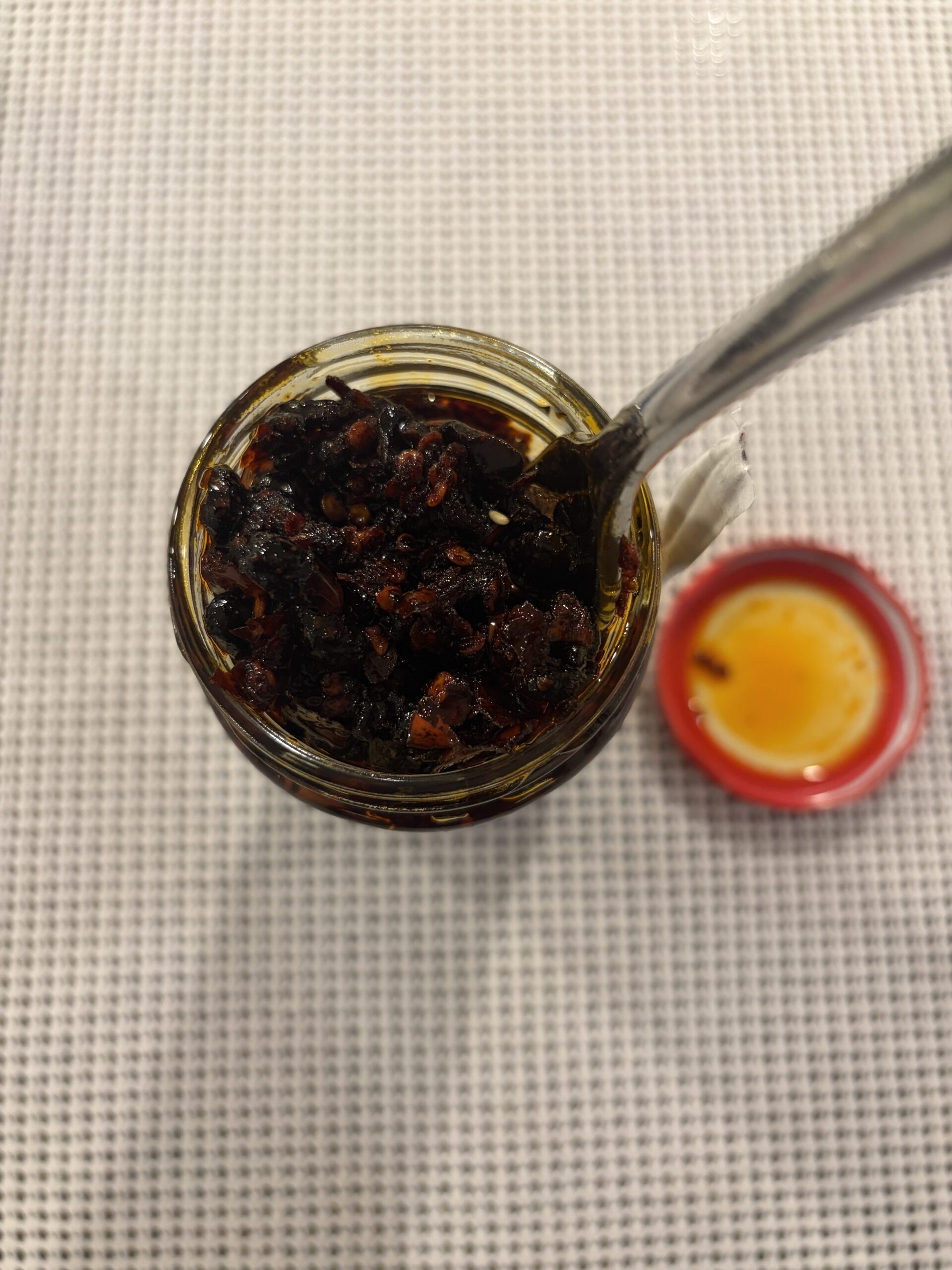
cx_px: 476
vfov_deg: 67.3
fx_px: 953
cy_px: 635
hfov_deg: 53.1
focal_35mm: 26
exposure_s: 1/60
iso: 200
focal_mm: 5.96
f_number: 1.6
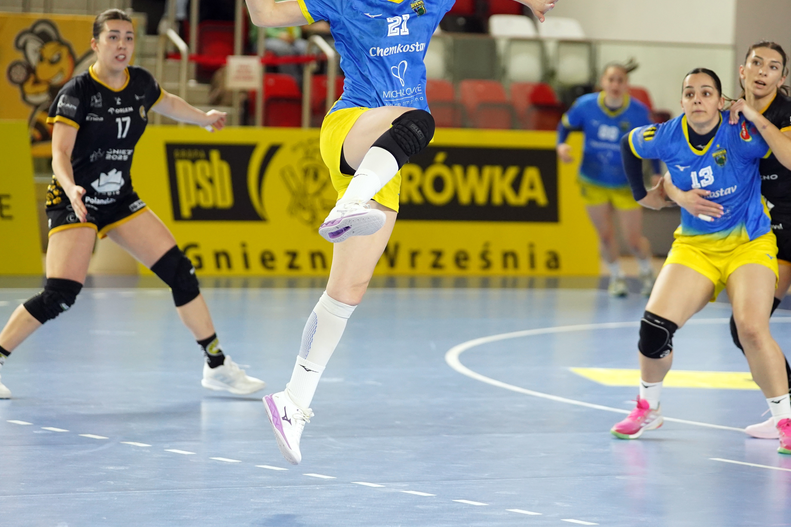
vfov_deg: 7.0
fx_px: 4328
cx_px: 452
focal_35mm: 197
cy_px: 214
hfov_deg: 10.4
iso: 4000
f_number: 2.8
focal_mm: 140
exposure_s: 1/1250
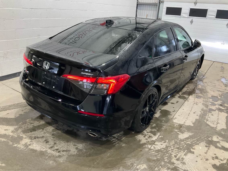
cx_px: 114
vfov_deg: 48.2
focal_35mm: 29
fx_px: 191
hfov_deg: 61.7
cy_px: 86
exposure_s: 1/60
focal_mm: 3
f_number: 1.8
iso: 100
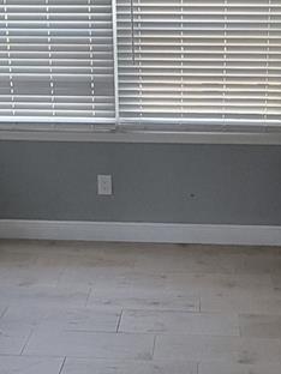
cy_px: 134
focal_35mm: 50
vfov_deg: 37.9
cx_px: 175
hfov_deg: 29.0
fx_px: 541
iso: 500
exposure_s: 1/30
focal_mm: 2.2
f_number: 2.2
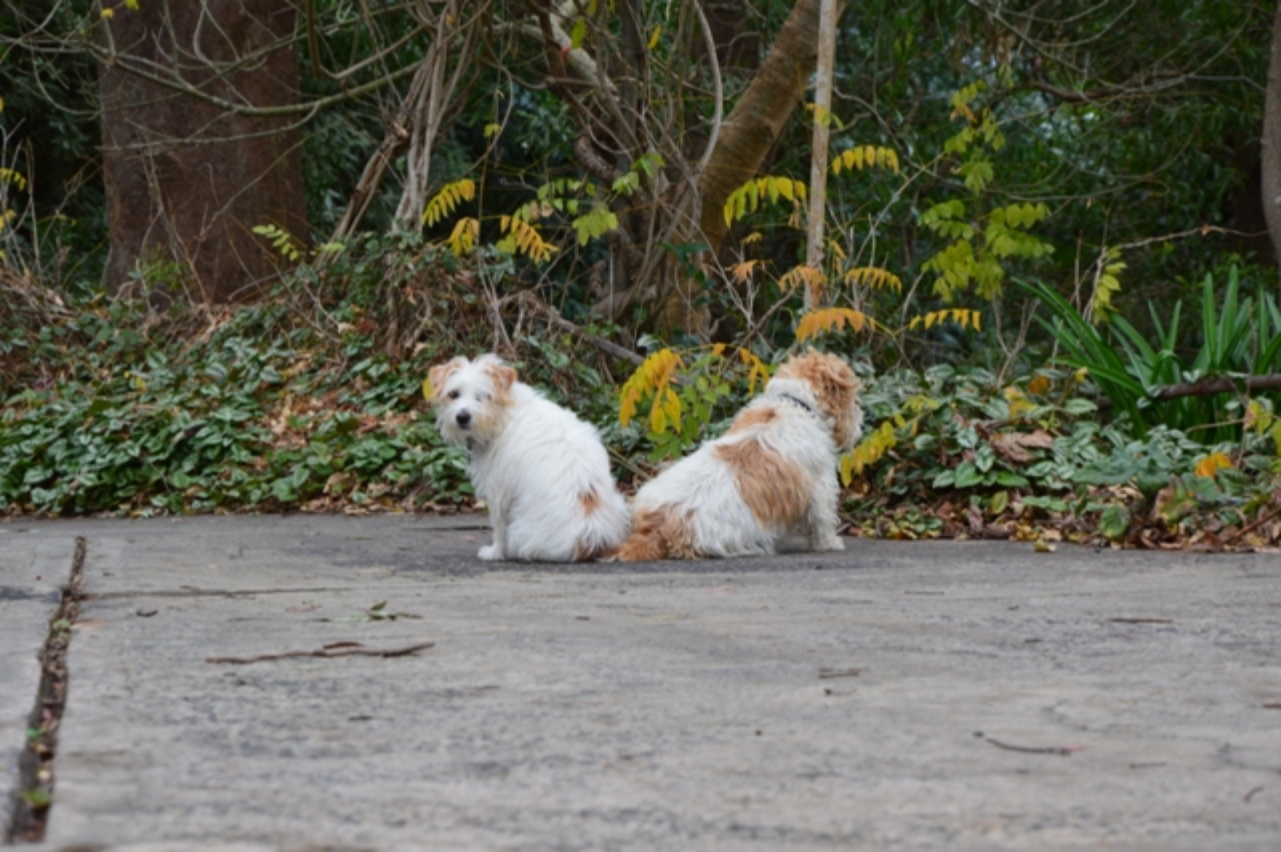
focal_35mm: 158
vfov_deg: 8.7
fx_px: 5601
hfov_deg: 13.0
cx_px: 640
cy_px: 426
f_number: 8
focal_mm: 105
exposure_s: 1/80
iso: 400
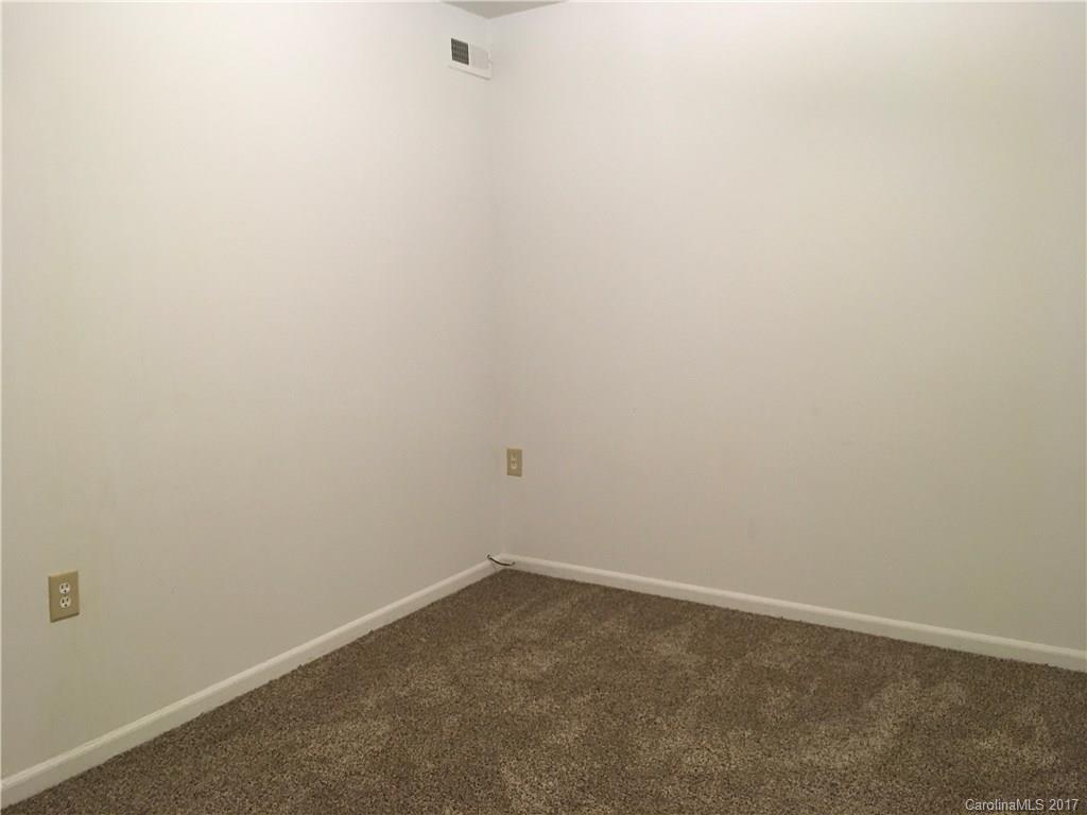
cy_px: 408
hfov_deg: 61.7
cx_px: 544
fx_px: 911
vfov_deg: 48.2
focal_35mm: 29
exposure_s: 1/30
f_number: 2.2
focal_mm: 4.15
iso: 100
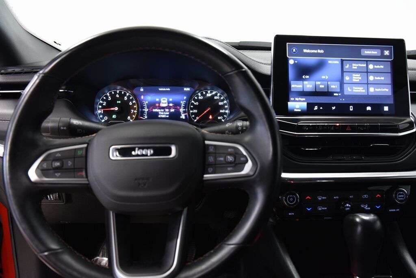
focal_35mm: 29
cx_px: 208
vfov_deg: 45.0
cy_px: 139
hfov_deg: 63.6
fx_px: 335
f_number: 4.5
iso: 1250
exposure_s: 1/20
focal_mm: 29
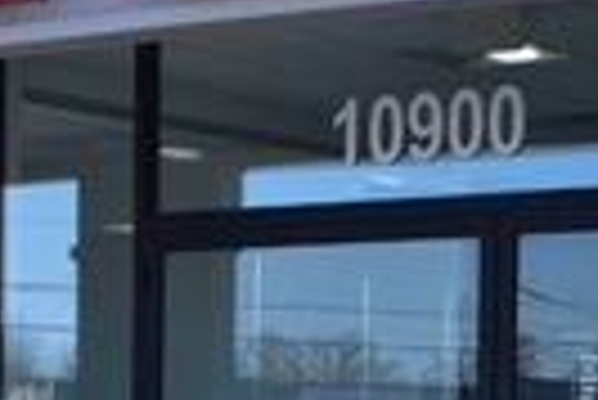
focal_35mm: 173
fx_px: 2877
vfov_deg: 7.7
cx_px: -292
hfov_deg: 11.4
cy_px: 728
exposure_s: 1/320
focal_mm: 24
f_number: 10
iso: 400
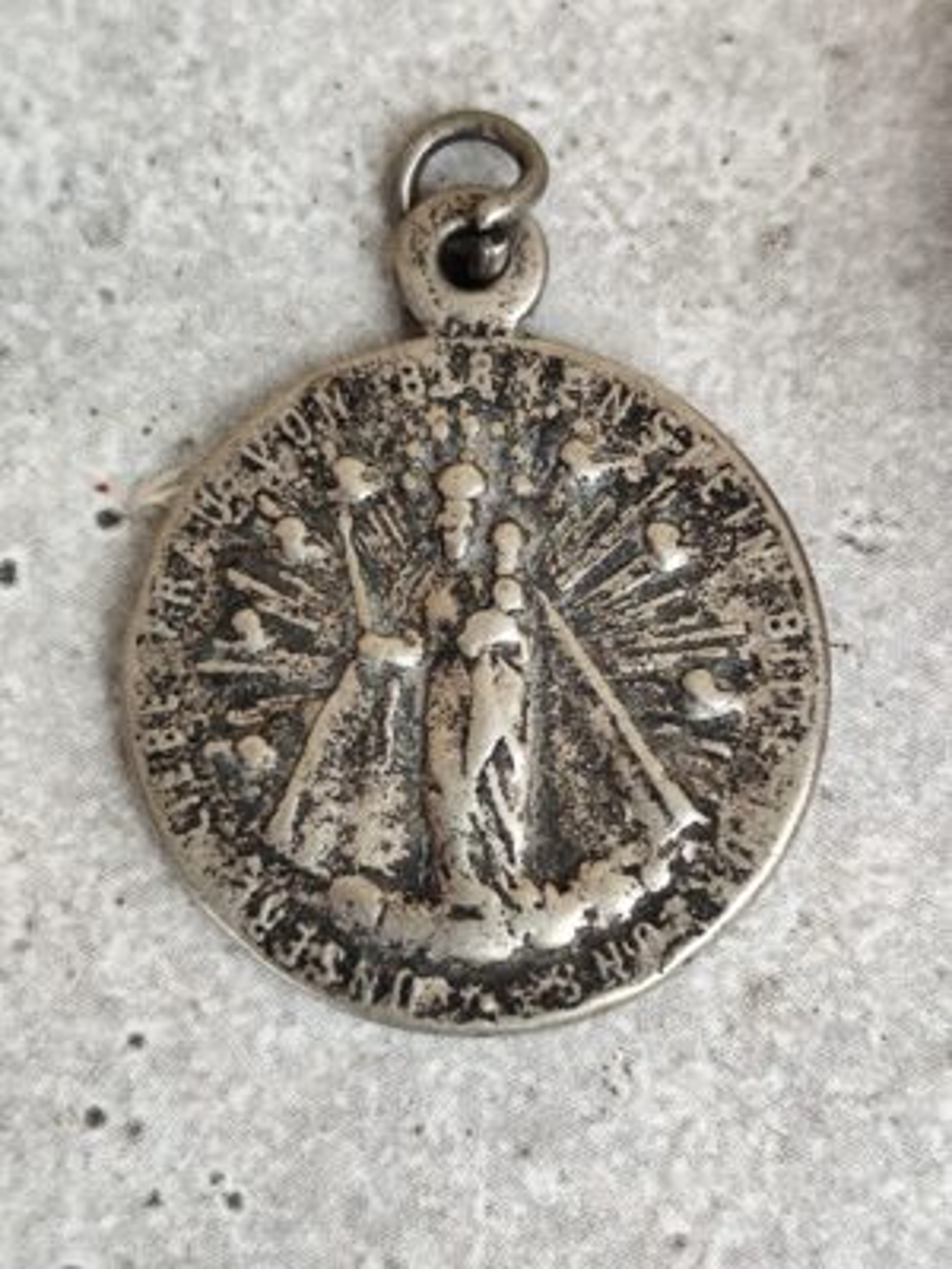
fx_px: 3410
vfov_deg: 21.1
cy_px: 634
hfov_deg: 15.9
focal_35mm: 93
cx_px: 476
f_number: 1.65
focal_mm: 6.19
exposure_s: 1/100
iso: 80
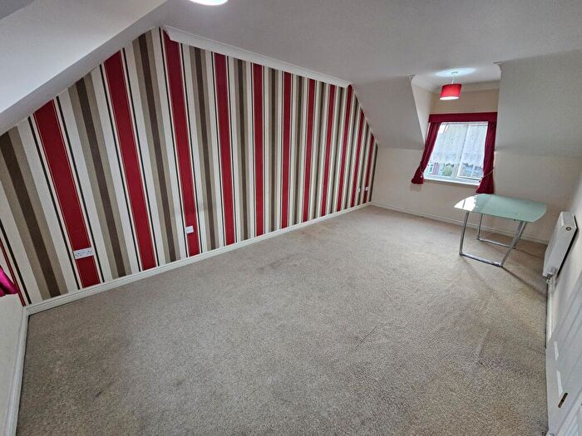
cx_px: 291
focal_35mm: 13
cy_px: 218
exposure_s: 1/100
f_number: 2.2
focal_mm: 2.2
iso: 320
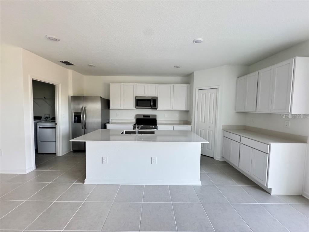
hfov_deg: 102.1
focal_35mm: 14
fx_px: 125
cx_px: 154
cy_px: 116
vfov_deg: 85.7
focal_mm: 2.22
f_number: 2.2
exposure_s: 1/91
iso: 320
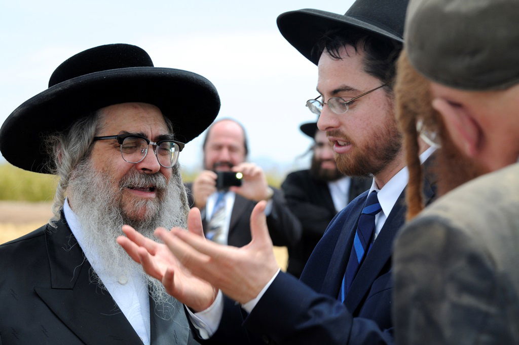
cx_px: 260
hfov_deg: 13.1
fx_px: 2268
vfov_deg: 8.7
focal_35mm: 158
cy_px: 172
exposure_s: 1/160
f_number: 6.3
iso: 250
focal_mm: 105
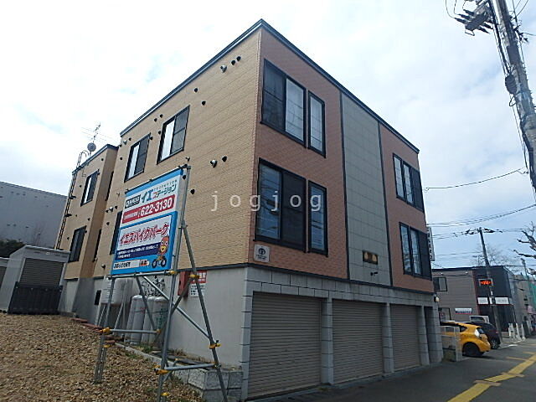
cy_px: 201
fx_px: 325
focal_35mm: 21
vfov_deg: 63.4
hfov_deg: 79.0
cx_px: 268
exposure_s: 1/500
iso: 125
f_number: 6
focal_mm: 3.7
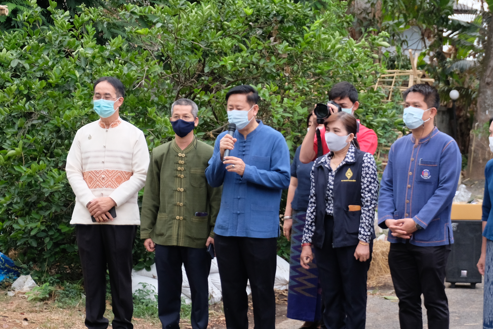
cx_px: 277
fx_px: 1302
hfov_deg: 21.4
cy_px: 156
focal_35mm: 95
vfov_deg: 14.4
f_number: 5
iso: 800
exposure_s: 1/52
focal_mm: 35.5
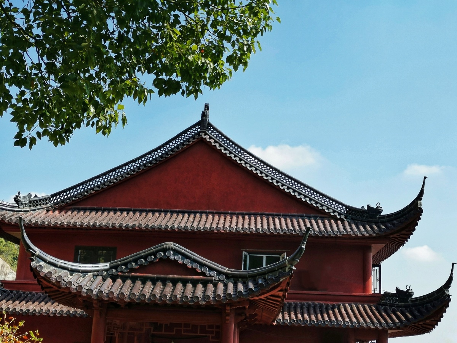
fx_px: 713
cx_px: 228
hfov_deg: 35.5
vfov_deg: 27.0
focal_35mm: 54
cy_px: 172
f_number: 1.8
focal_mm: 5.58
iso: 50
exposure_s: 1/1736
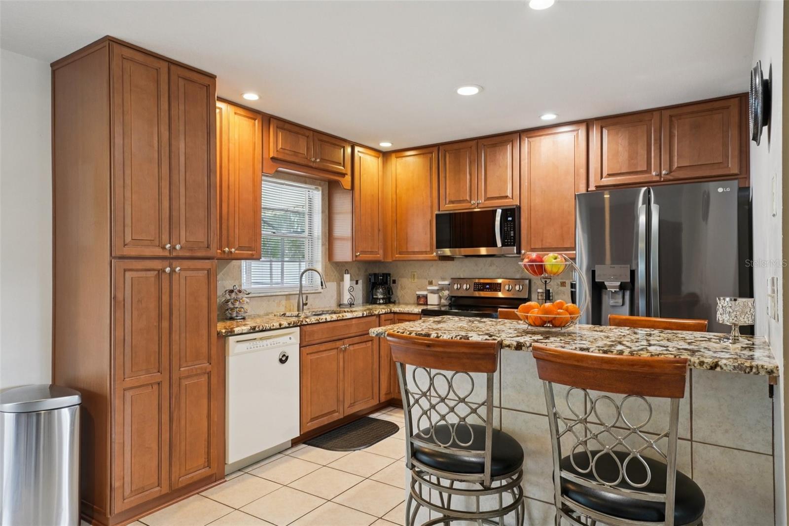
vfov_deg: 55.1
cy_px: 263
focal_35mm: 23
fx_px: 504
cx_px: 394
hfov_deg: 76.1
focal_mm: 23
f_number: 8
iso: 800
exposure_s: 1/15
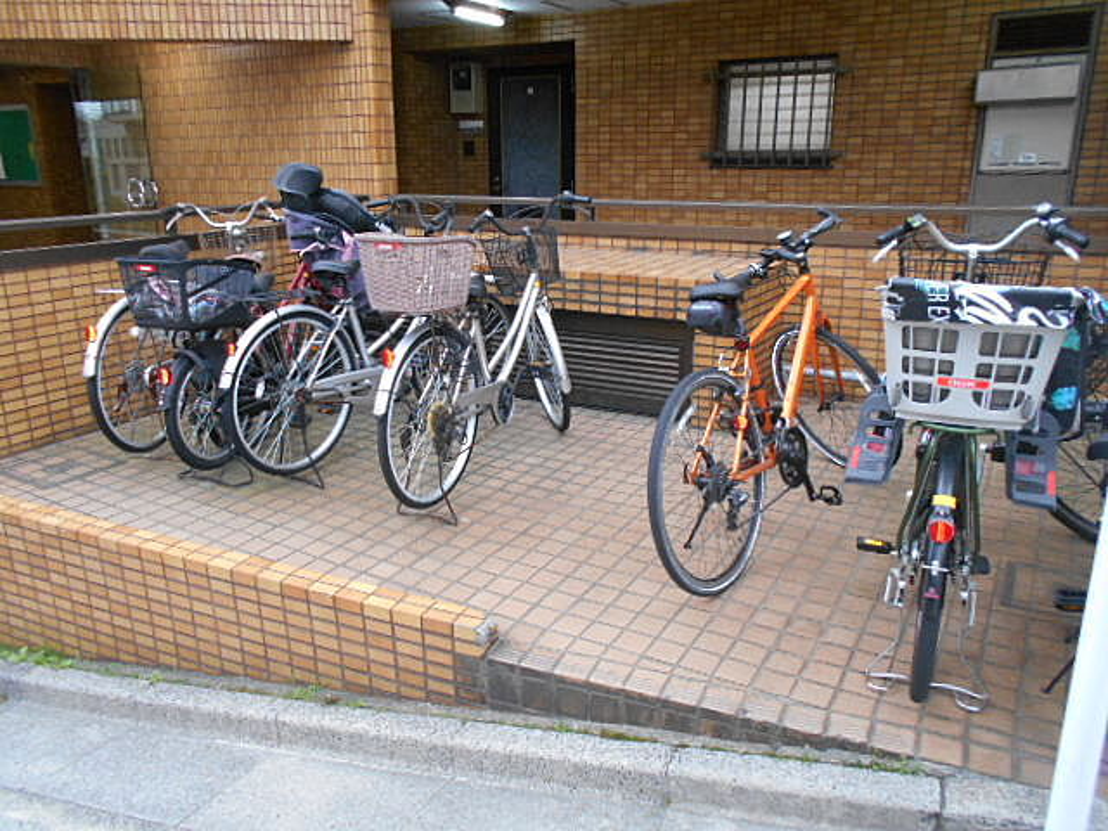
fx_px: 832
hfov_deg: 67.3
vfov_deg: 53.1
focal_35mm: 26
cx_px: 554
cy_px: 416
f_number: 3.2
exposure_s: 1/30
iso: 360
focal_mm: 4.6
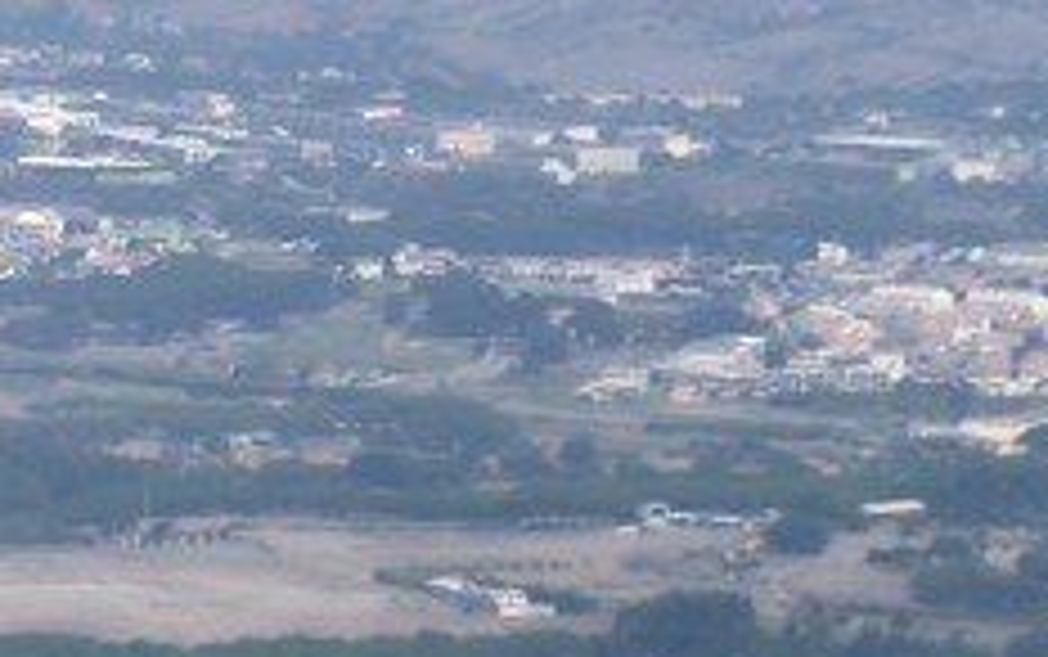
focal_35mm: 489
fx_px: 13977
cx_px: -2303
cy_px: 2178
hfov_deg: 4.1
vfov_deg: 2.6
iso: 200
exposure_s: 1/320
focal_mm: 70
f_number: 10
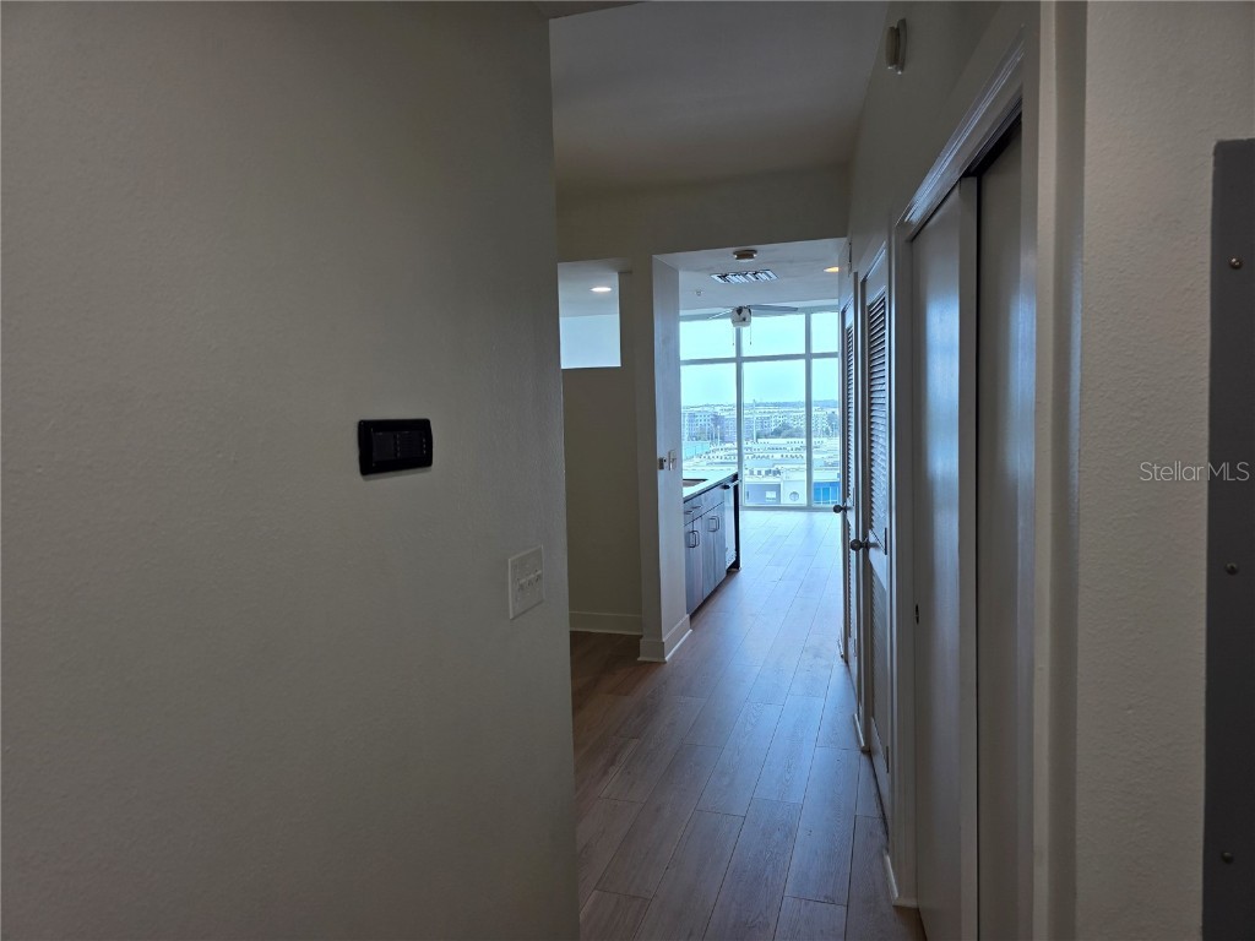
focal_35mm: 23
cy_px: 470
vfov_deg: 58.9
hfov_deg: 73.9
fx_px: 834
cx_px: 628
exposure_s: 1/120
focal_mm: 6.3
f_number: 1.7
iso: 64
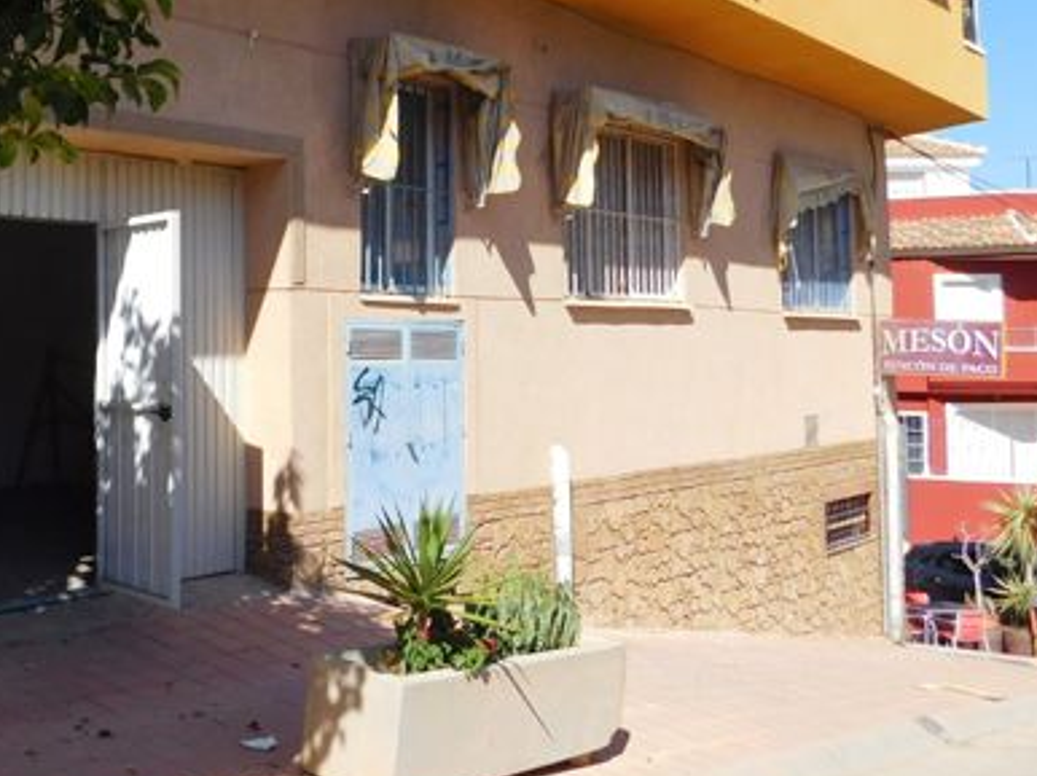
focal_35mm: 42
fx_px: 1257
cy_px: 274
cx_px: 283
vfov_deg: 34.1
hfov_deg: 43.6
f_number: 6
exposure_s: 1/400
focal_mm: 4
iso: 125
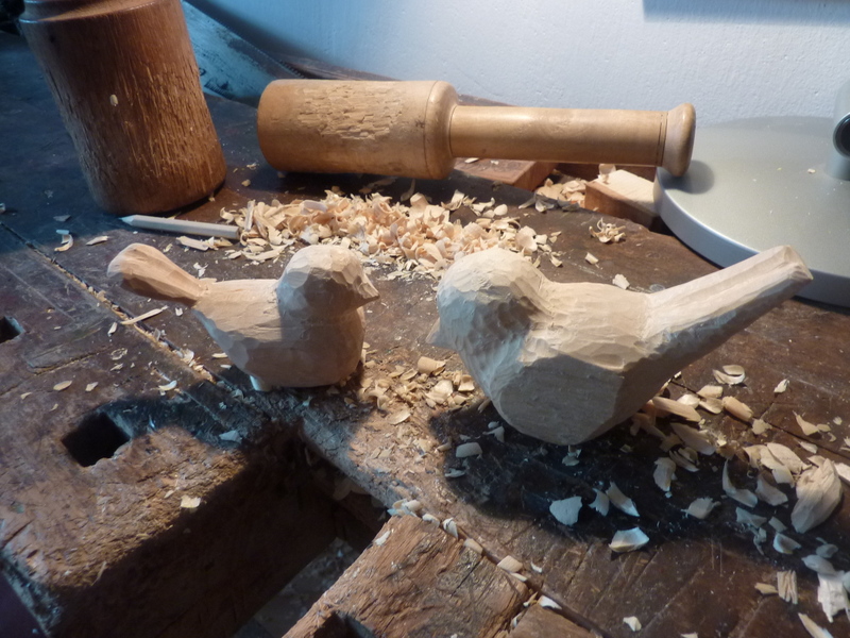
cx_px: 425
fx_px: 614
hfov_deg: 69.4
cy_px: 319
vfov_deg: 54.9
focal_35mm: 25
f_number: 3.3
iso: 200
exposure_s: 1/30
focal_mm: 4.1
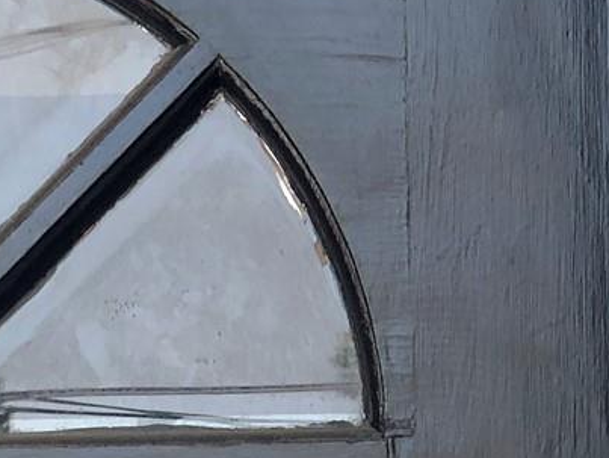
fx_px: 4649
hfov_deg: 7.4
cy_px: 319
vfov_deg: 5.6
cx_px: -258
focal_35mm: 264
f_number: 2.4
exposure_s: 1/133
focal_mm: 6
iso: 16
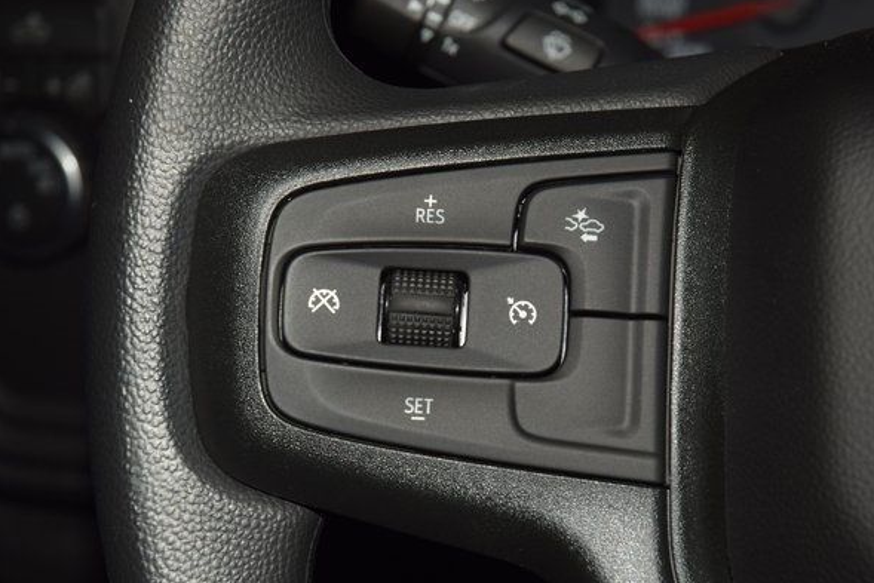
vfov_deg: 12.0
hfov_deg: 17.9
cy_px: 308
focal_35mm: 114
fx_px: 2768
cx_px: 472
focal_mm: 70
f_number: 8
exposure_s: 1/125
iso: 100
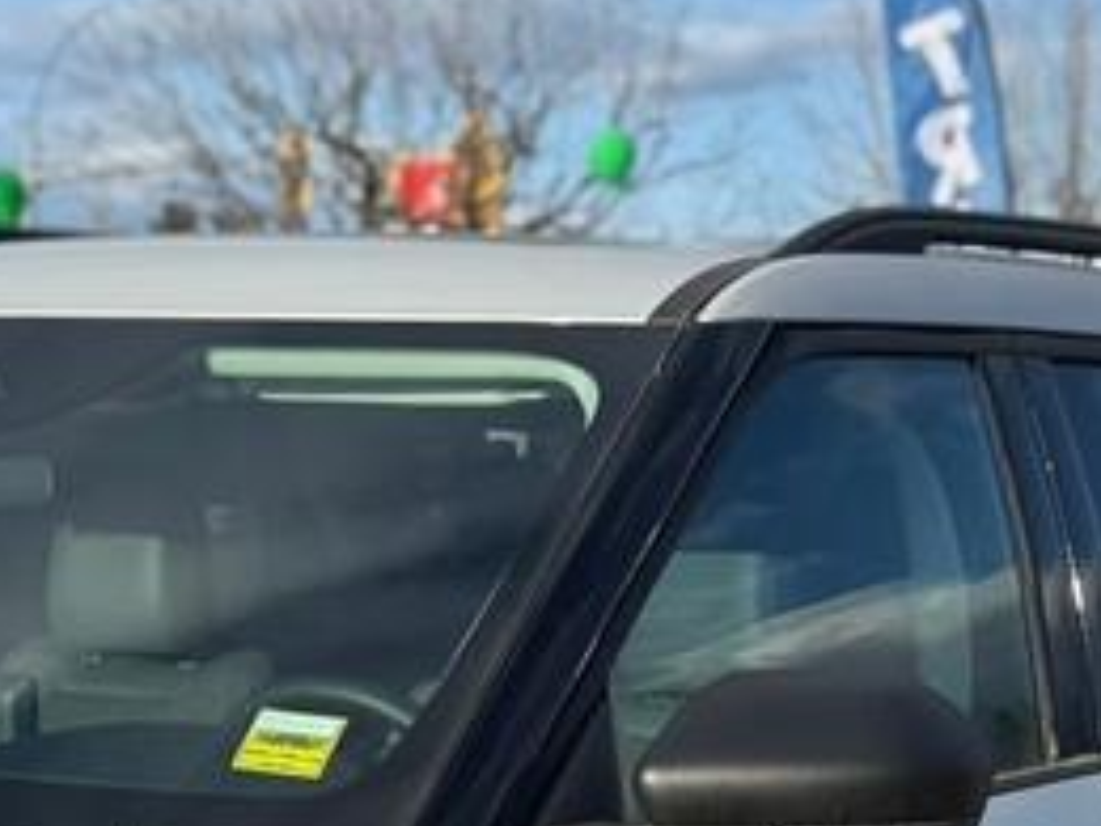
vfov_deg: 11.9
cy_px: 1330
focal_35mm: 118
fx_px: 3753
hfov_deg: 16.4
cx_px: 42
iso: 80
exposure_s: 1/3953
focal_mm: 6.76
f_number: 1.78
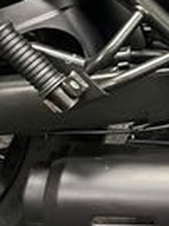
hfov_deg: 10.7
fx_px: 802
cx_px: 373
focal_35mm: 123
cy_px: -50
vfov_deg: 15.4
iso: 400
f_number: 1.6
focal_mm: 5.1
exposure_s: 1/50
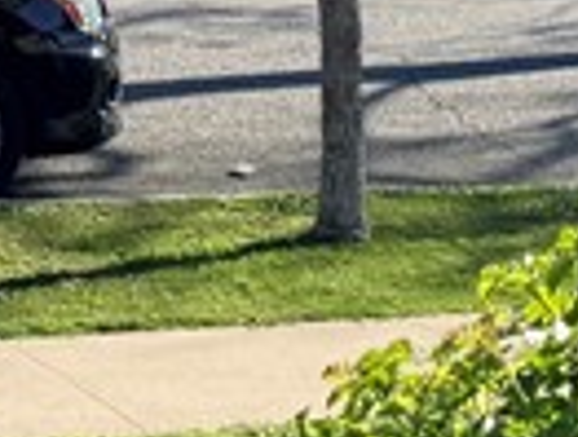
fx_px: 3131
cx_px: 40
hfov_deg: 10.5
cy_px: -22
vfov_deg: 7.9
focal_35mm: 187
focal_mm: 6.76
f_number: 1.78
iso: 80
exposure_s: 1/3021
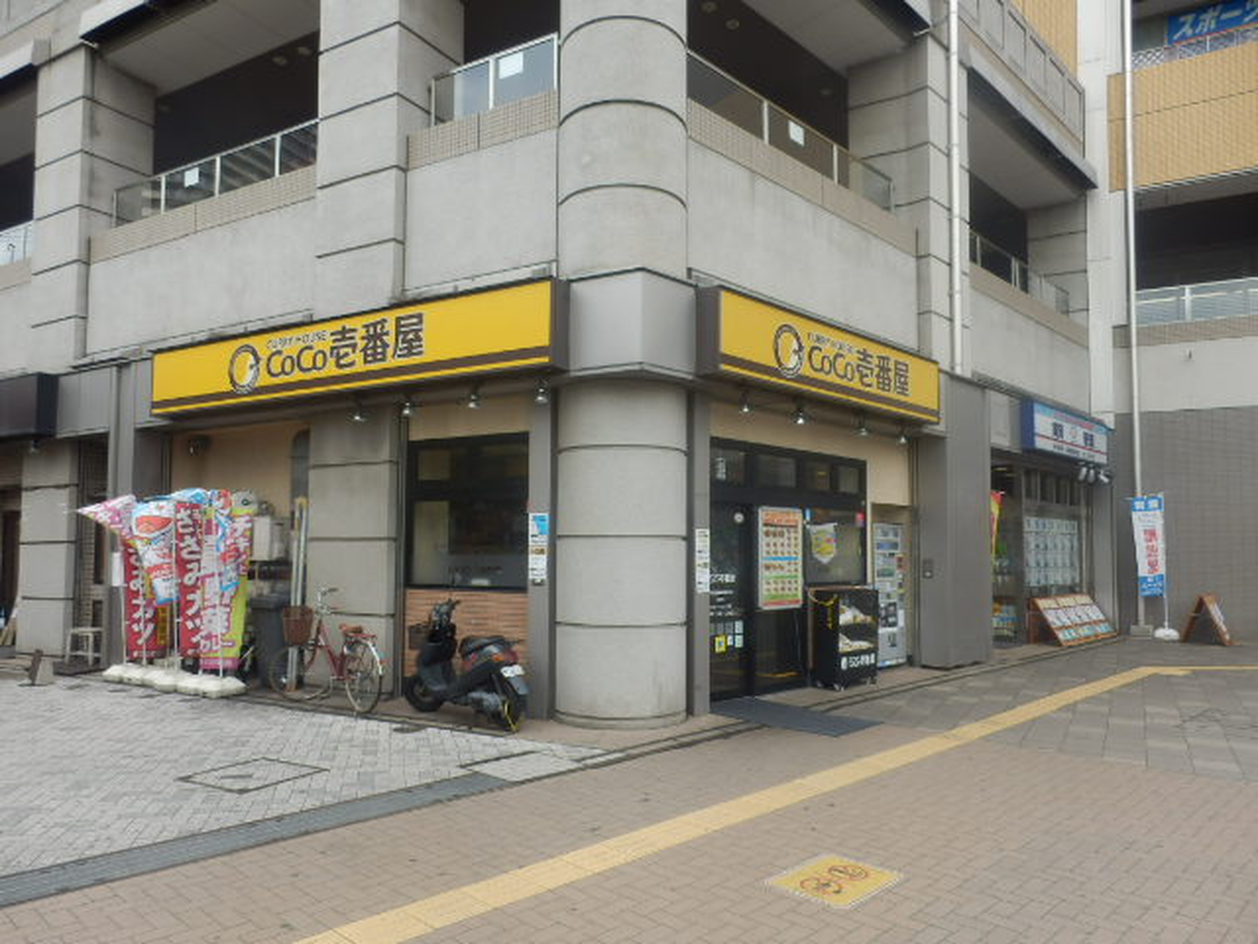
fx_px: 872
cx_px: 629
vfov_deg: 56.8
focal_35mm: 24
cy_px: 472
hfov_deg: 71.6
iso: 80
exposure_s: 1/320
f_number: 3
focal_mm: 4.2
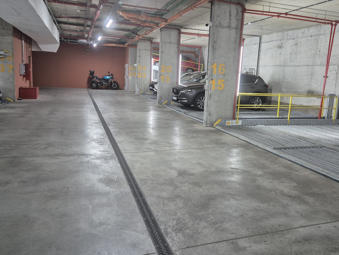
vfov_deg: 48.2
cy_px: 121
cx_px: 189
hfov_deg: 61.5
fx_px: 284
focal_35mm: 29
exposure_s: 1/100
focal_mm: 5.4
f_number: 1.8
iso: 800
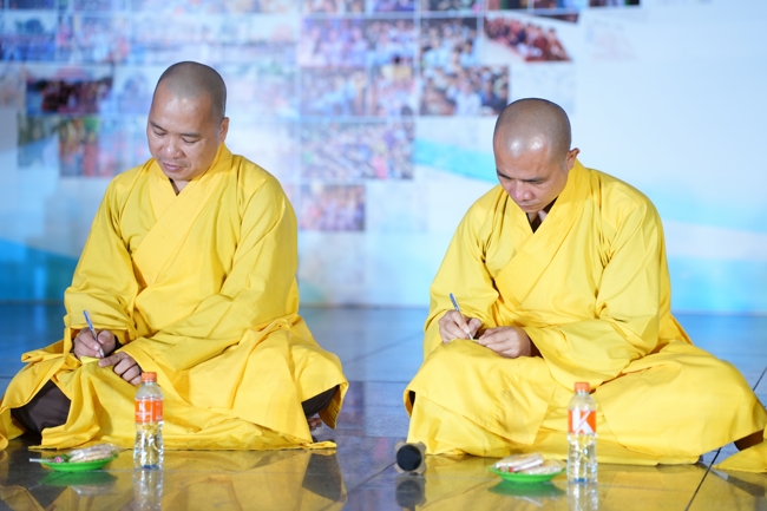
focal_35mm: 105
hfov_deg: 19.5
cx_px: 384
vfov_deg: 13.0
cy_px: 256
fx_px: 2236
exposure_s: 1/80
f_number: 2.8
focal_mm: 105
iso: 400
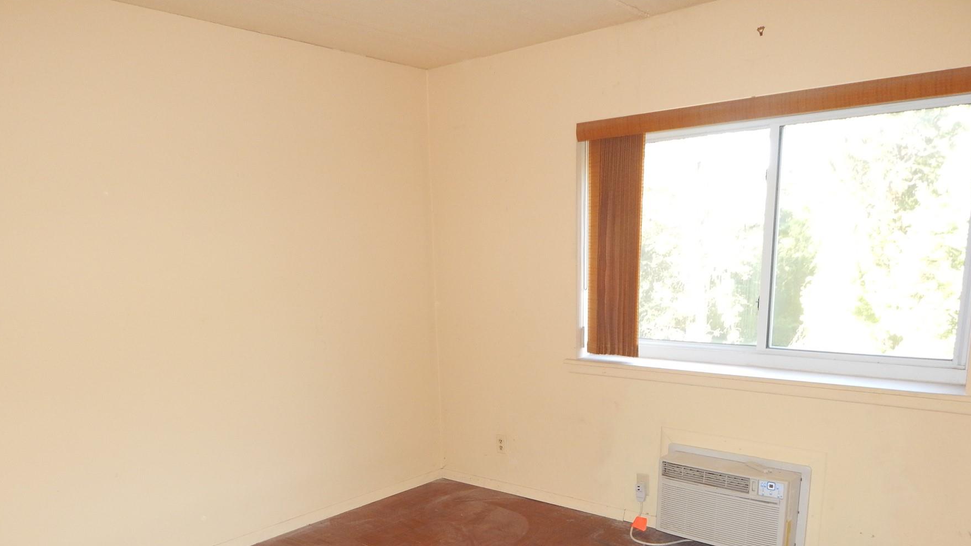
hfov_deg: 67.9
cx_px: 474
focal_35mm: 28
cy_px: 422
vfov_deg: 40.1
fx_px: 721
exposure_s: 1/30
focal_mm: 4
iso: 200
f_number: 3
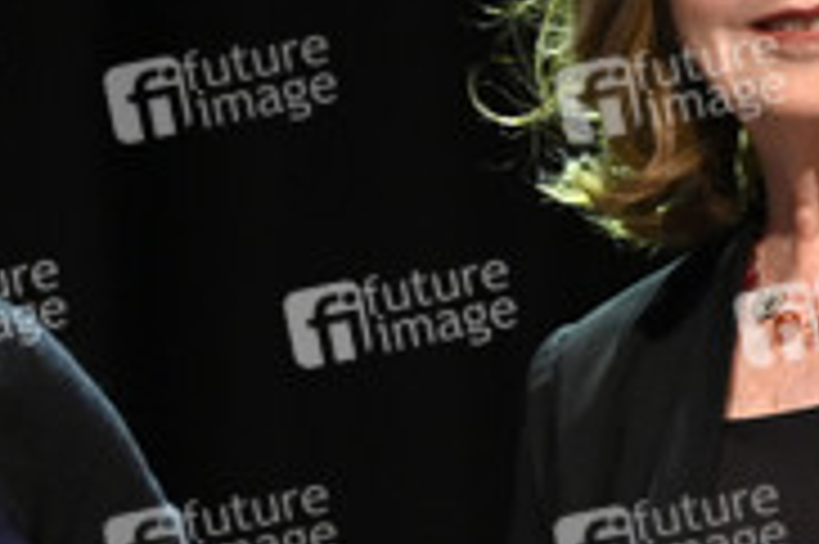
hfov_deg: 6.4
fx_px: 7319
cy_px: 202
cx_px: 281
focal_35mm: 322
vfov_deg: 4.3
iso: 1600
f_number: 2.8
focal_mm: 130
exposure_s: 1/320
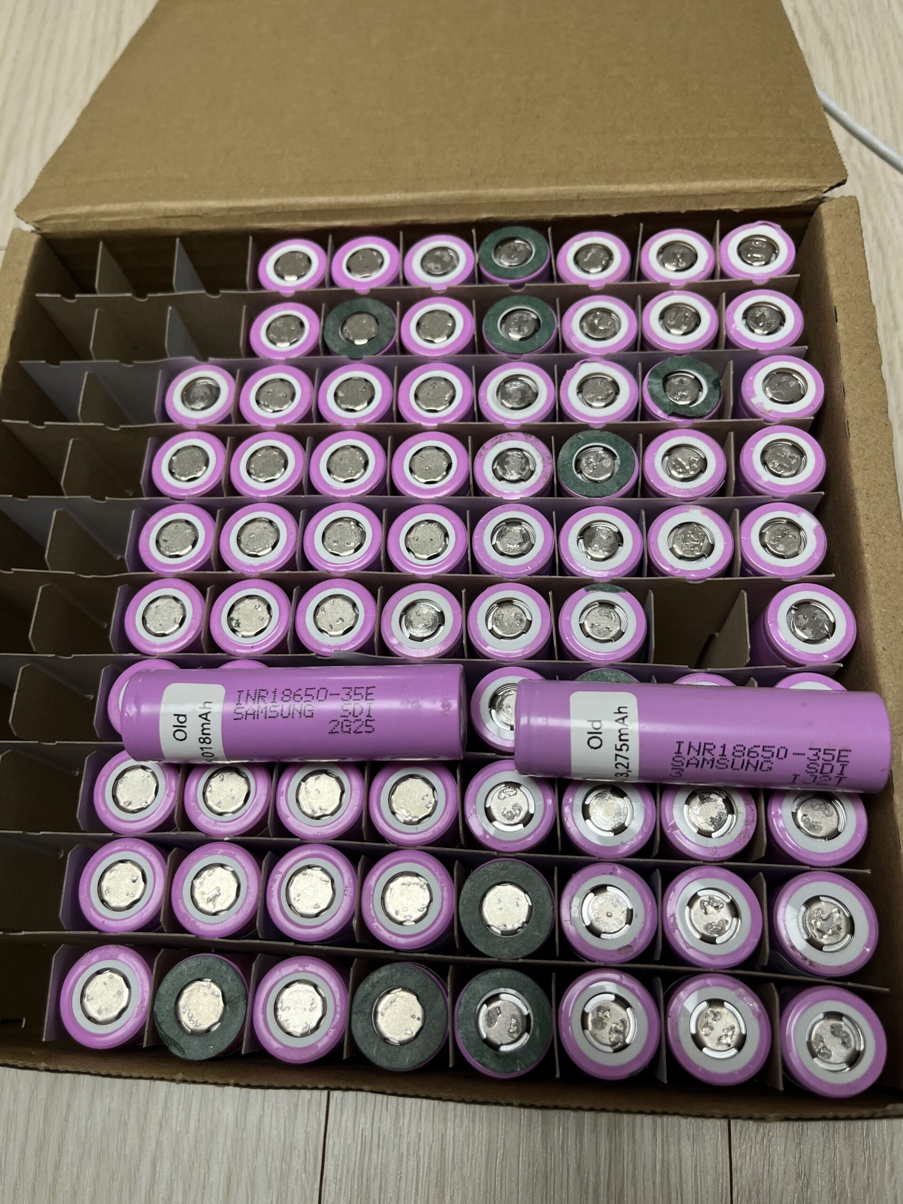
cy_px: 602
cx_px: 452
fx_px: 904
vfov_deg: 67.3
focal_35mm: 26
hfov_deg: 53.1
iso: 100
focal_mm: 5.1
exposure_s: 1/122
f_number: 1.6
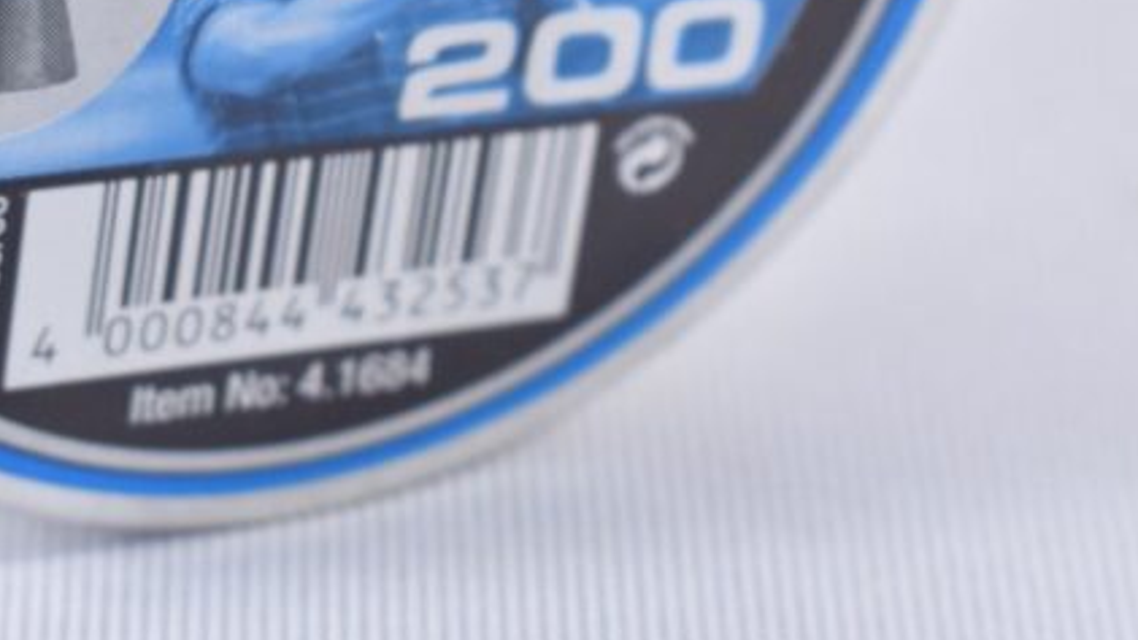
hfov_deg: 11.2
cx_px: 254
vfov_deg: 6.3
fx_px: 5765
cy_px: -243
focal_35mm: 191
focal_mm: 50
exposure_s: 1/50
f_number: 5.6
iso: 640
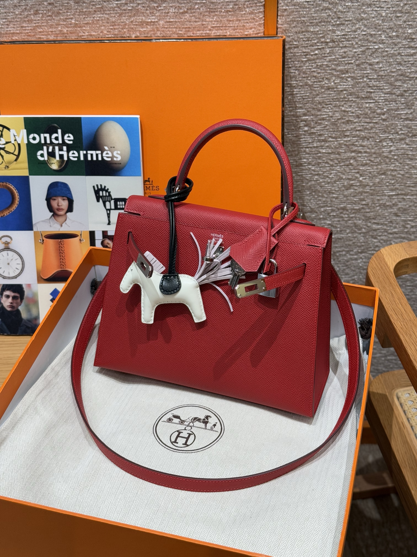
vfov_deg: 39.7
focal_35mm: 48
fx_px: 771
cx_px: 208
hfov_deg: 30.3
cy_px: 278
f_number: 1.78
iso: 80
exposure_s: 1/100
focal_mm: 6.76
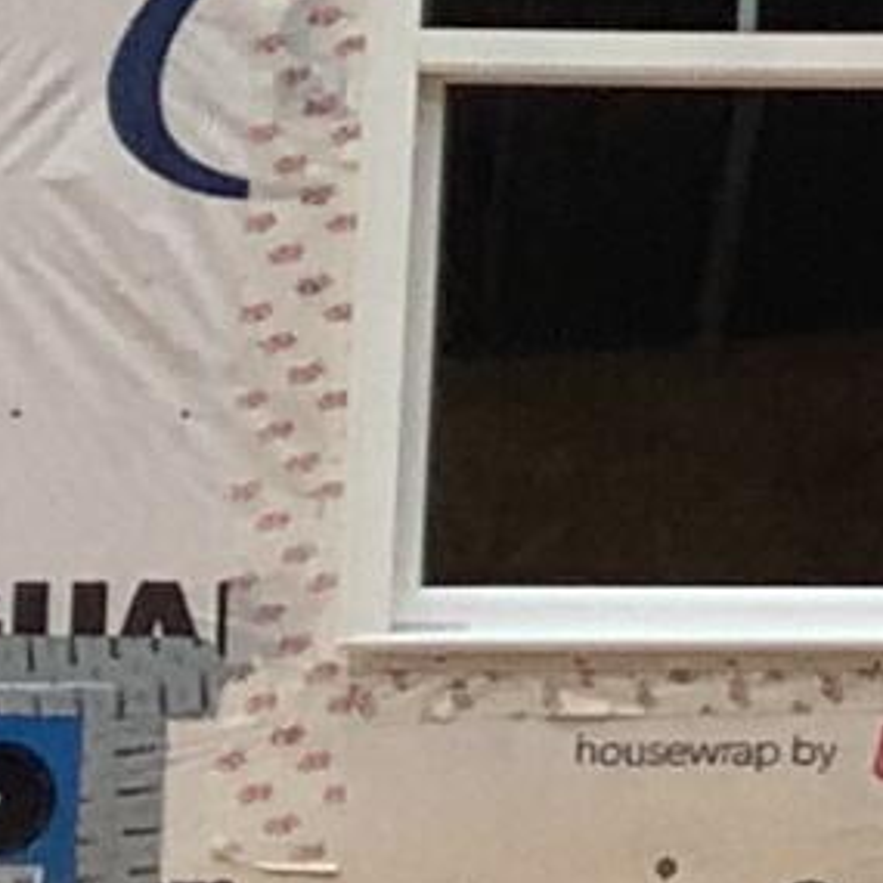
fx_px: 8312
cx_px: 4152
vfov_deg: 6.0
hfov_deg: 5.1
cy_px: -573
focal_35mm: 288
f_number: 2.4
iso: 25
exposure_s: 1/599
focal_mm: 3.3
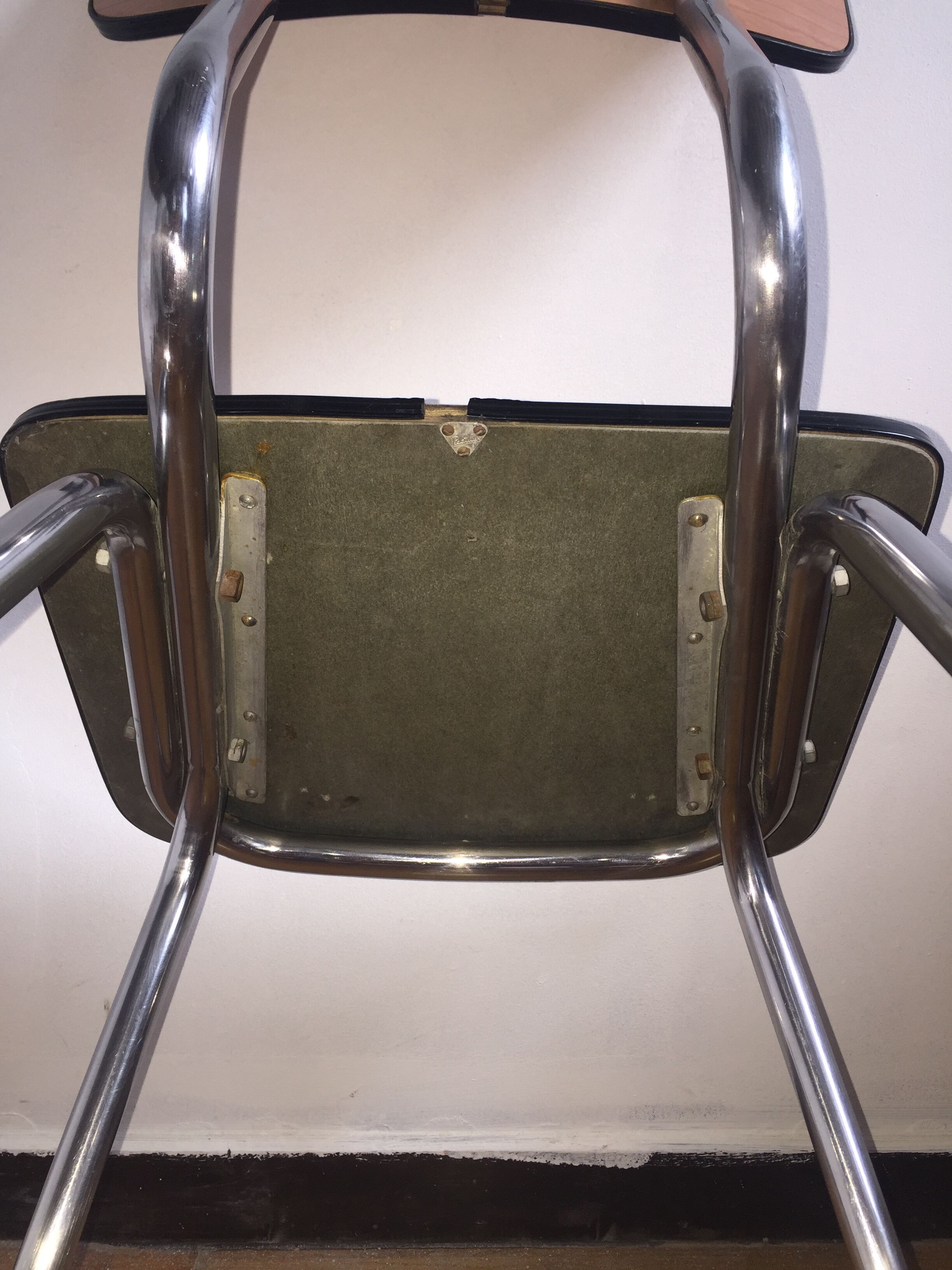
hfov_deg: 48.2
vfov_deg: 61.7
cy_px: 635
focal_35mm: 29
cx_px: 476
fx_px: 1063
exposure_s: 1/45
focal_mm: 4.15
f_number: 2.2
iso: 32
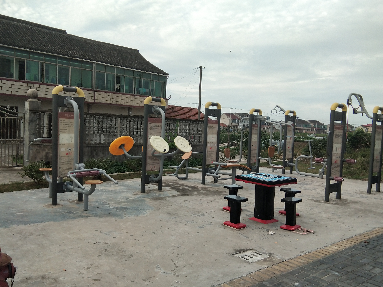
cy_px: 153
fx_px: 387
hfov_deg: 52.6
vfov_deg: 40.7
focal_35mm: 35
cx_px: 182
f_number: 2.2
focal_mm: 3.69
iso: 50
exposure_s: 1/747
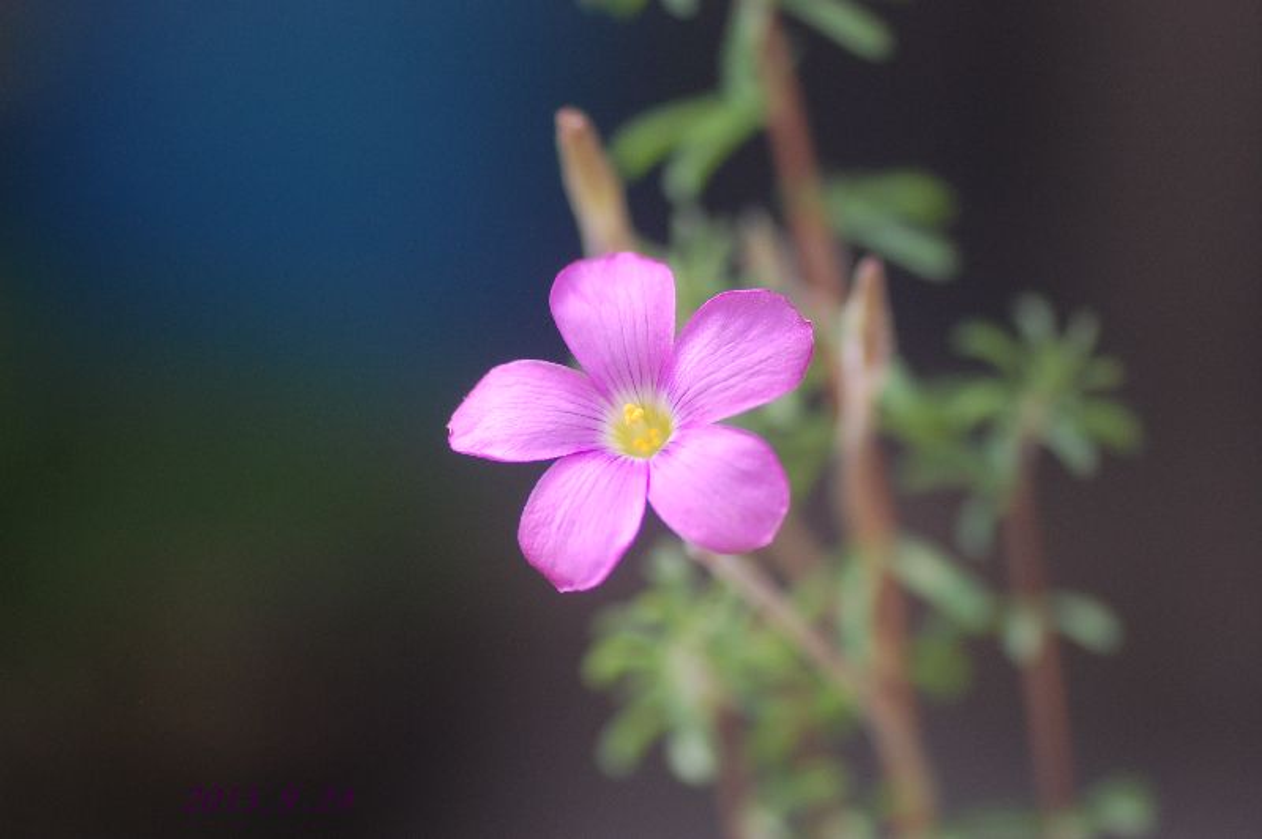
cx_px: 631
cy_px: 420
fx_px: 4728
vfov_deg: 10.1
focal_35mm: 135
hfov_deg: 15.2
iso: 400
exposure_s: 1/250
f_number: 4
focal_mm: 90
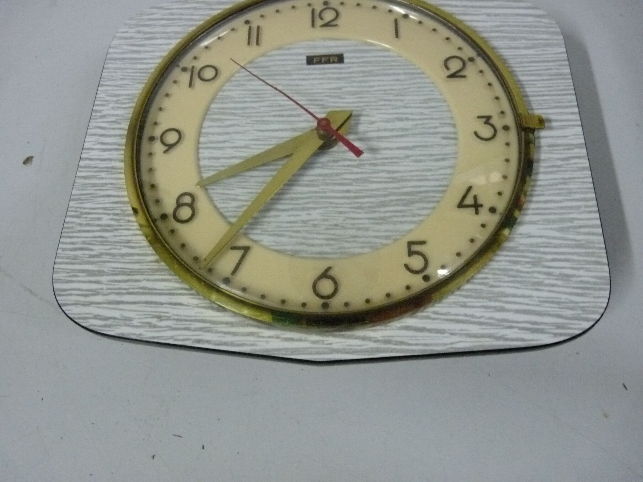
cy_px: 241
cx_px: 322
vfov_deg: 51.4
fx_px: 502
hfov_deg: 65.3
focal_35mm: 27
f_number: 2.8
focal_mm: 4.8
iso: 800
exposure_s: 1/40
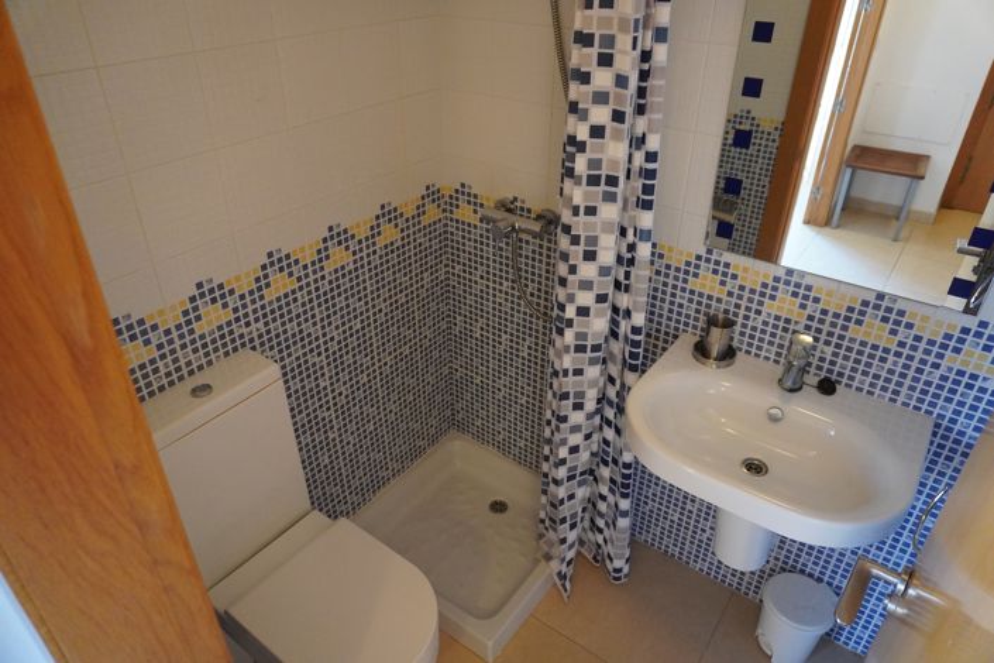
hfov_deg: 73.7
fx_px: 663
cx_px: 497
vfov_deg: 53.1
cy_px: 332
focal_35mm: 24
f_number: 3.5
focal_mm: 16
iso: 3200
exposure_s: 1/160
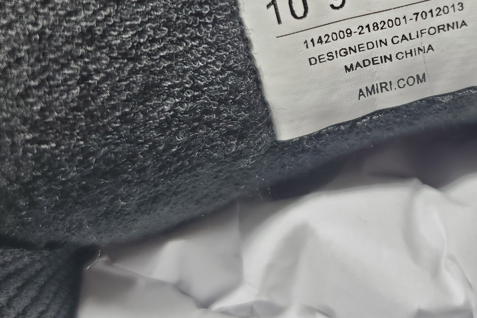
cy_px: 39
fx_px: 662
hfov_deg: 38.2
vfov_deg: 26.2
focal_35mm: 50
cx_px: 381
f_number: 1.5
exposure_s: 1/100
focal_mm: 4.3
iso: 50
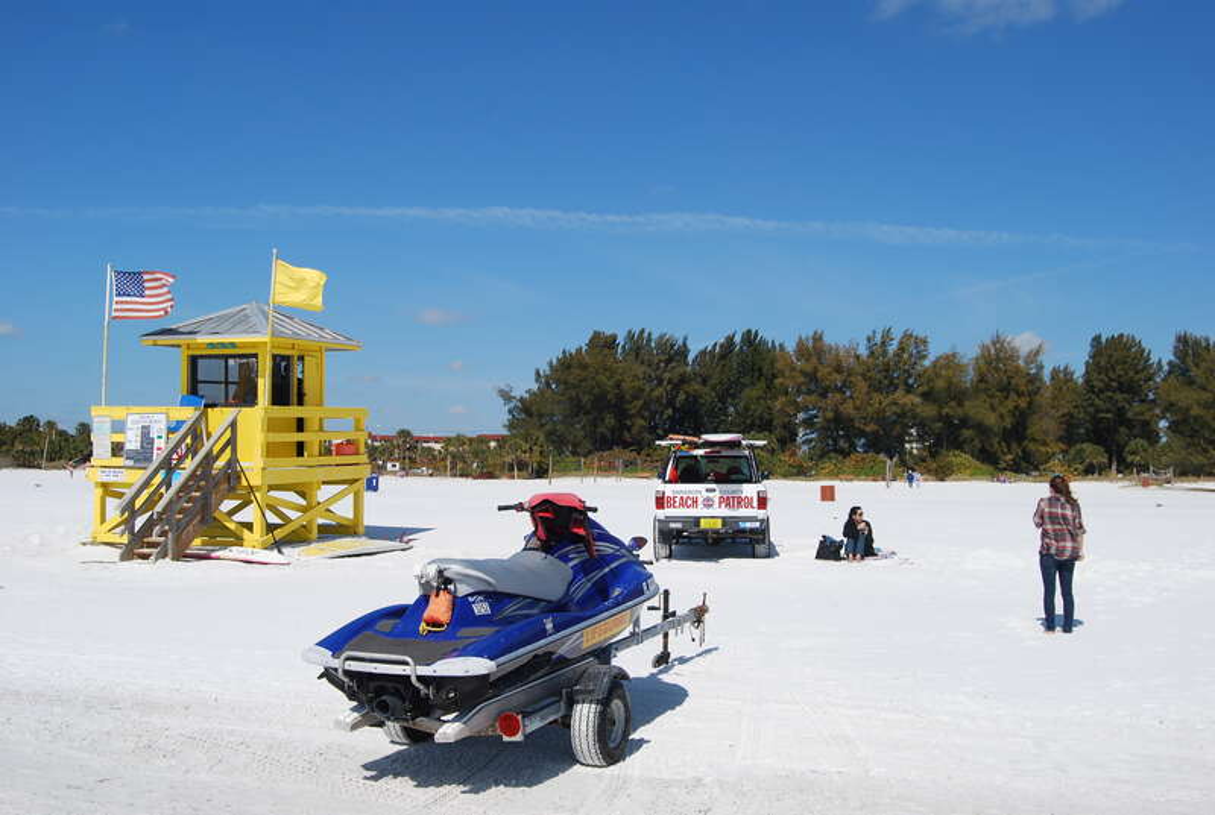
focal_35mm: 36
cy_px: 408
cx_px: 608
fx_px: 1217
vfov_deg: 37.0
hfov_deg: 53.0
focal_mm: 24
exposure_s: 1/320
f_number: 9
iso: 100
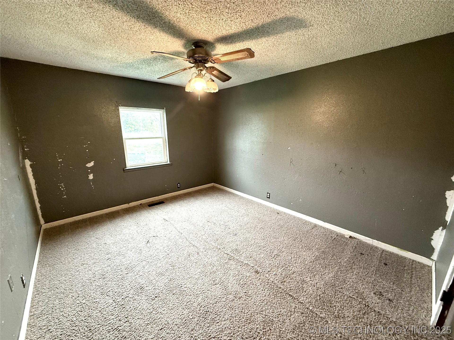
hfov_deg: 102.1
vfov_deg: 85.7
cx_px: 227
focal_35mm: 14
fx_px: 184
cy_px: 170
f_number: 2.2
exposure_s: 1/60
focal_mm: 2.22
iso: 400
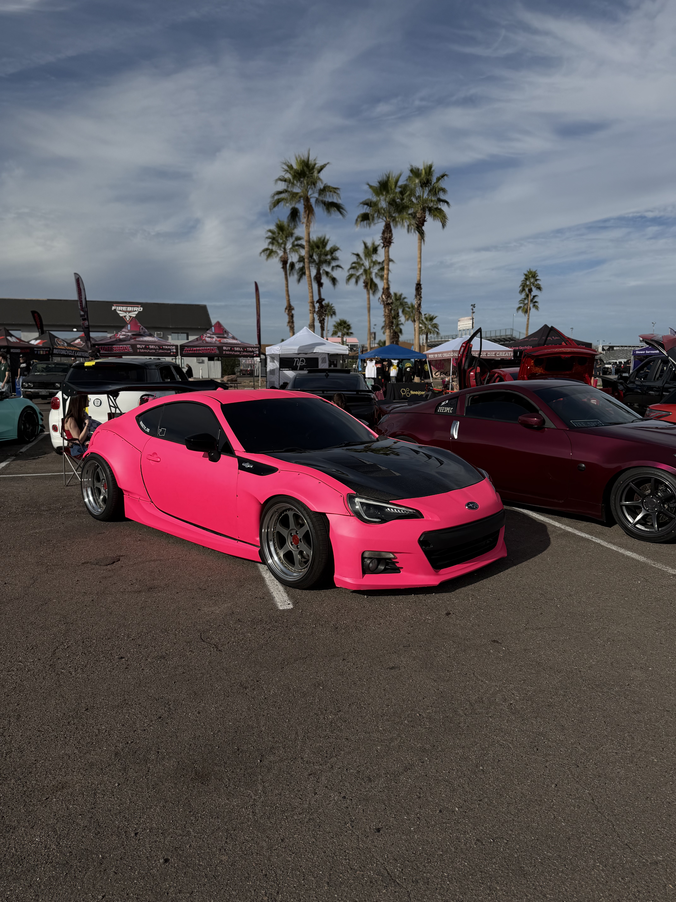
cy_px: 451
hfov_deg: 56.8
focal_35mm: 24
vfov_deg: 71.6
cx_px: 338
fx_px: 625
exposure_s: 1/11905
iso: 80
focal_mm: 6.76
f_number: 1.78
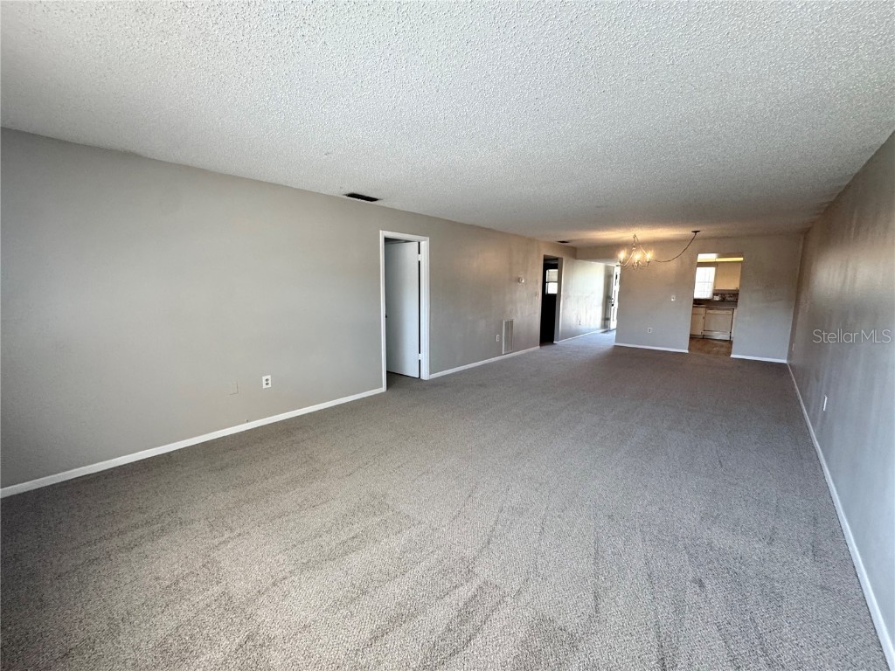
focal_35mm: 14
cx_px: 448
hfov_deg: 102.1
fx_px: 362
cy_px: 336
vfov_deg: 85.7
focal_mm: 2.22
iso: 200
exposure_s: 1/120
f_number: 2.2
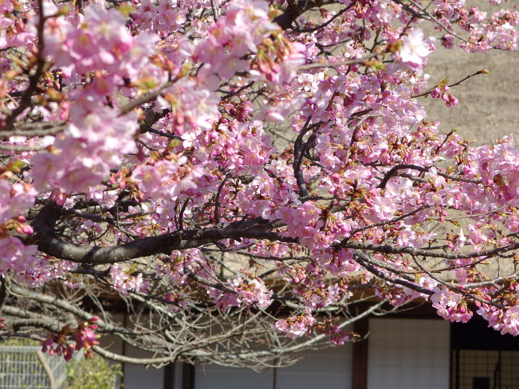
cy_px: 194
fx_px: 1679
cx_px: 260
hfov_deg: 17.6
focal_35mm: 112
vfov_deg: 13.2
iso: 100
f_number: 4
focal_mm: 24
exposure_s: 1/640
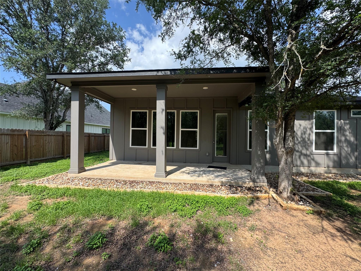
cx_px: 180
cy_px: 136
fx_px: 146
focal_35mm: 14
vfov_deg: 85.7
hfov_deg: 102.1
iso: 40
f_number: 2.2
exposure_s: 1/804
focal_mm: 2.22
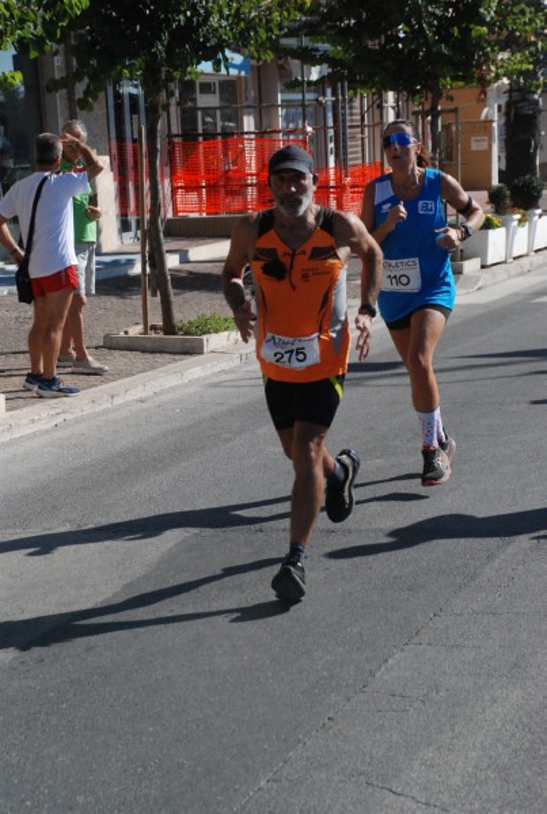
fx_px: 2109
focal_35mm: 93
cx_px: 274
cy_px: 407
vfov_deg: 21.9
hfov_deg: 14.8
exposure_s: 1/2000
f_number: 8
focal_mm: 62
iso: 1000
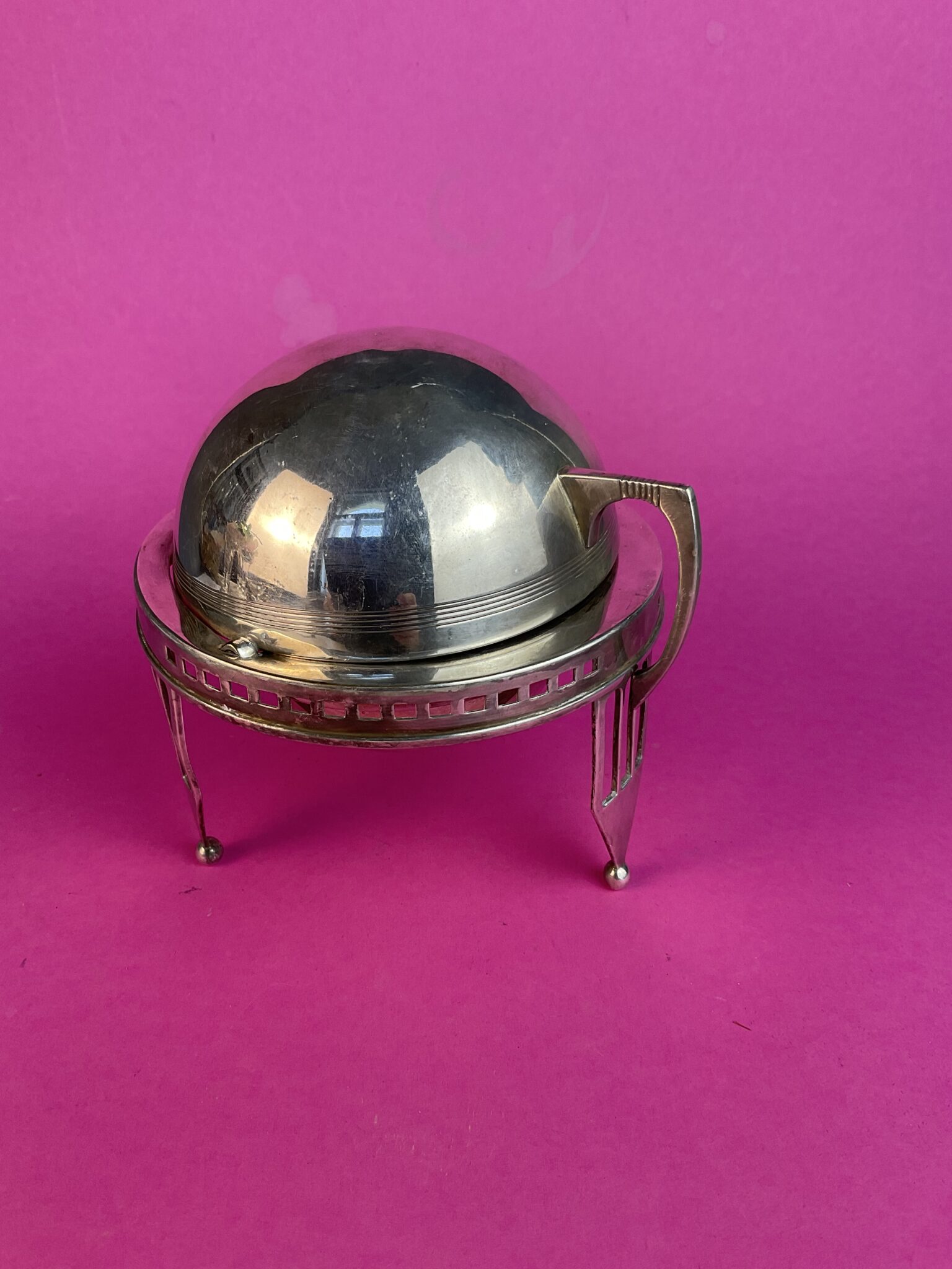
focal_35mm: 29
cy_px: 634
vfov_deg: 61.7
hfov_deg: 48.2
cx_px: 476
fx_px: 1063
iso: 32
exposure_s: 1/122
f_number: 1.8
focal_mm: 3
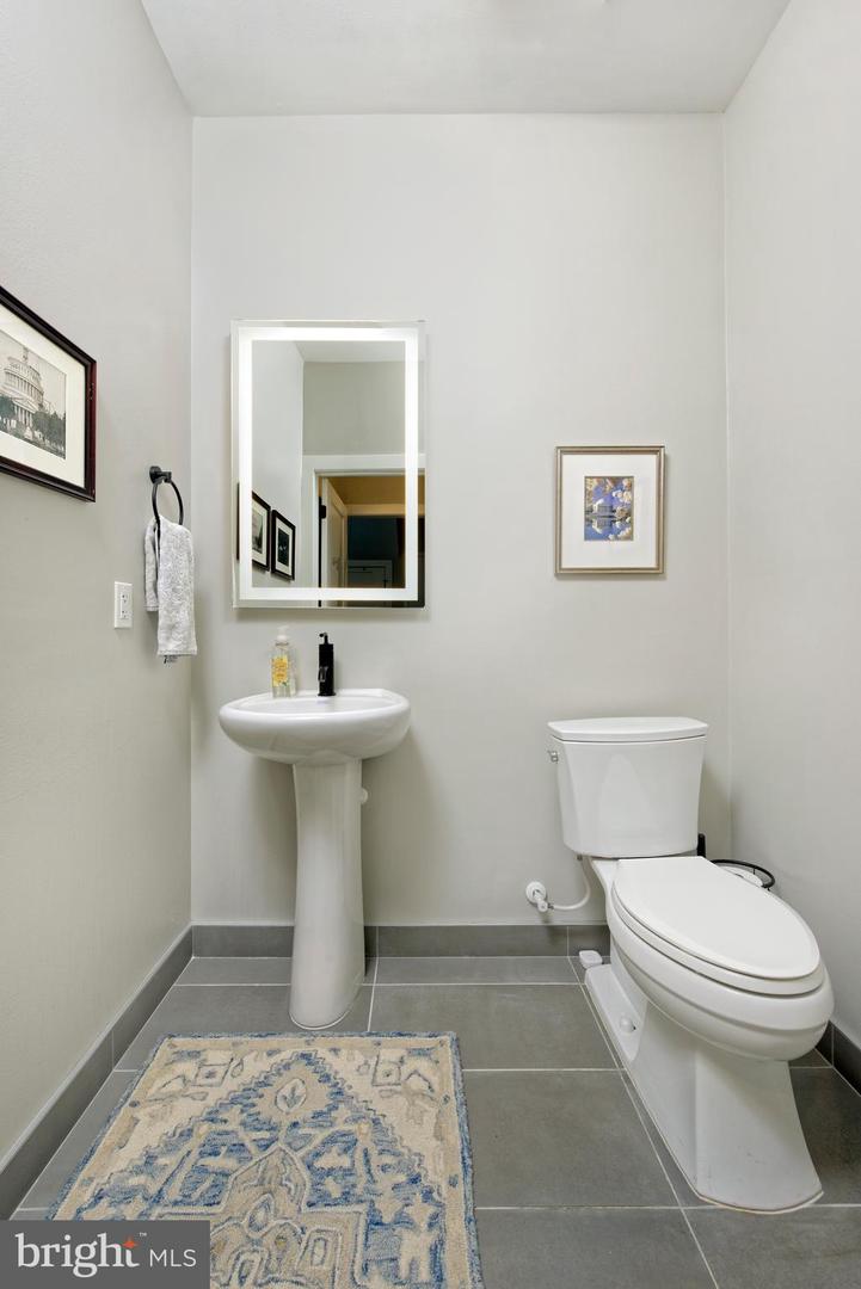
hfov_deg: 81.3
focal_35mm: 14
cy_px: 644
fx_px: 502
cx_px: 430
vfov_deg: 104.2
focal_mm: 14
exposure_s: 1/20
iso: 320
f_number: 13
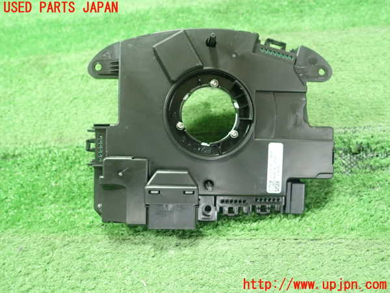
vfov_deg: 46.8
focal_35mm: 30
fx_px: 338
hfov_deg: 60.0
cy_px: 146
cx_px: 195
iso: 800
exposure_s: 1/100
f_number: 2.3
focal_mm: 5.5
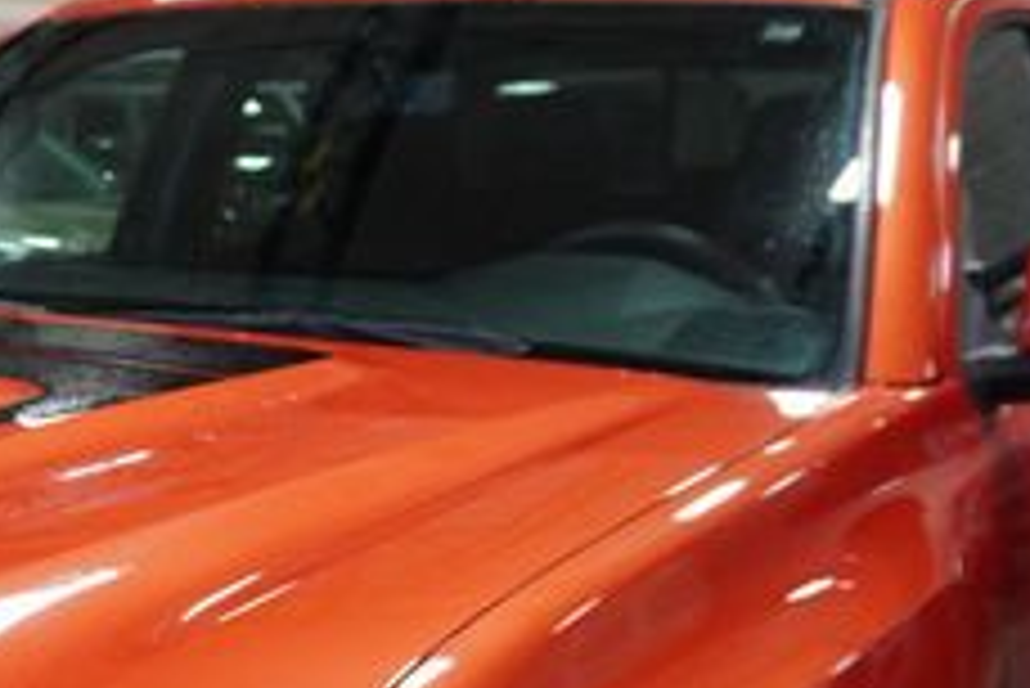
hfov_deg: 27.5
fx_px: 1918
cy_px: 537
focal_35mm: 67
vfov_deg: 20.1
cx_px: -99
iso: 1600
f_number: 3.5
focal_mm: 16
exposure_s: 1/160
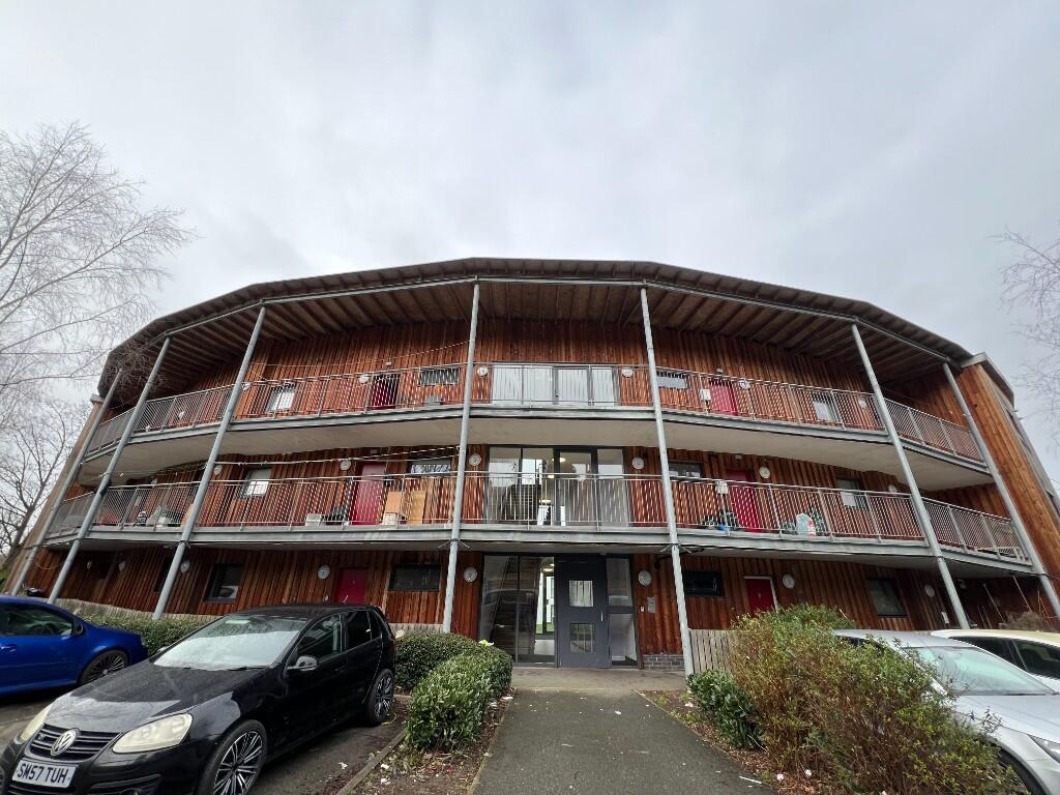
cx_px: 530
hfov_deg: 106.2
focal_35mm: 13
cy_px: 398
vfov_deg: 89.9
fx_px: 398
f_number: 1.8
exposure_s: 1/104
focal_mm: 1.57
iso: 32
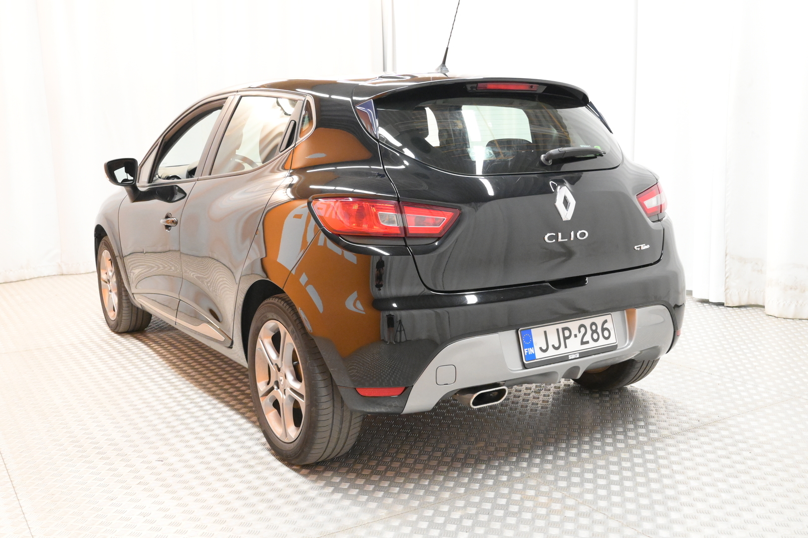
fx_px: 808
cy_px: 269
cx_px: 404
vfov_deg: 36.9
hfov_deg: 53.1
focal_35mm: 36
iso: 6400
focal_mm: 24
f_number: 5.6
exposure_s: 1/125
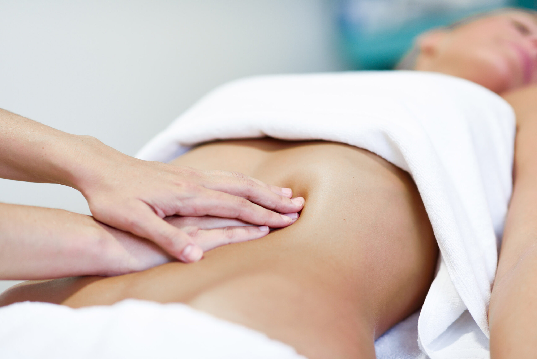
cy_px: 180
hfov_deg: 23.9
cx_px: 268
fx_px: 1268
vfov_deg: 16.1
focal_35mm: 85
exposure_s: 1/200
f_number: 2
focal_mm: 85
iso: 800
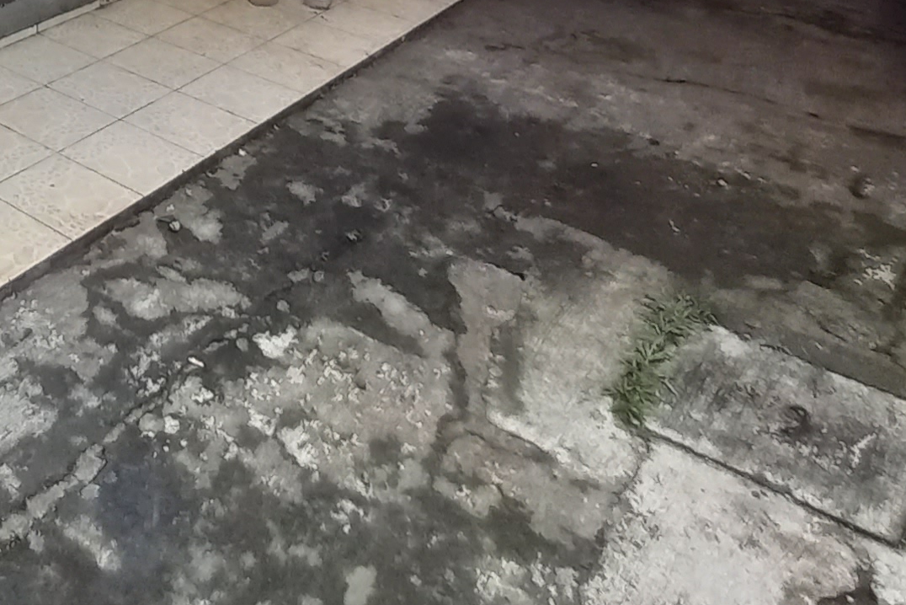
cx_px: -40
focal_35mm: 41
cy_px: -387
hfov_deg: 40.3
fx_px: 1032
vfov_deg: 23.3
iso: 40
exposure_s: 1/276
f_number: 2.2
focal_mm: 1.42
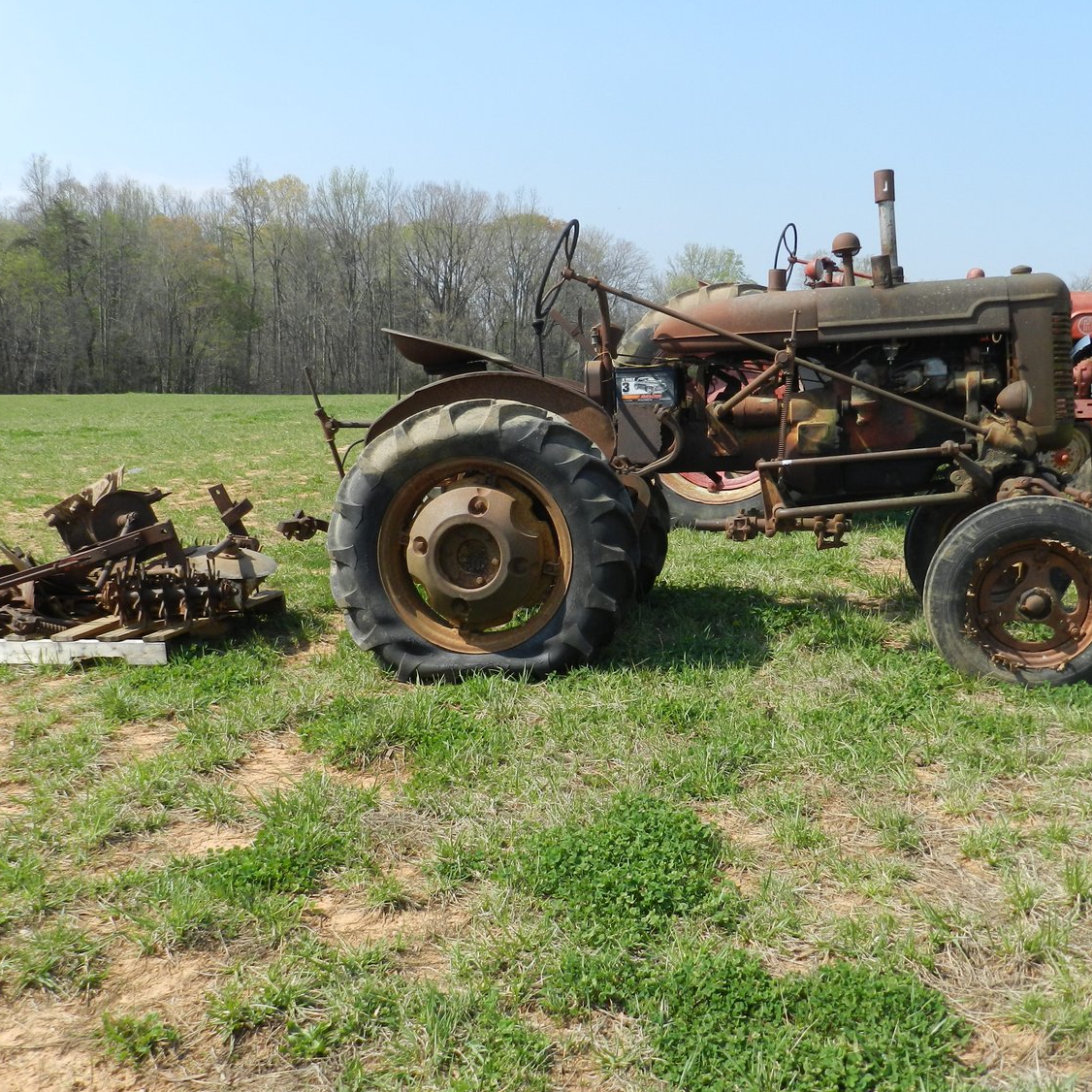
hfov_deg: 43.9
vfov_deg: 43.9
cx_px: 535
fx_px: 1356
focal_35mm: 38
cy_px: 547
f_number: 3.7
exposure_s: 1/1000
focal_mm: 5.6
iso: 160
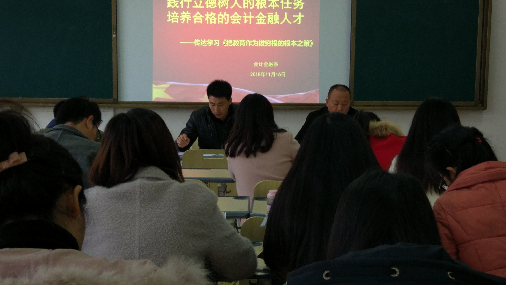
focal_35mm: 35
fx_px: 470
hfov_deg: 56.6
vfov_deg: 33.5
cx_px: 263
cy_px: 179
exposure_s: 1/33
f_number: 2
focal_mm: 4.26
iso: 168
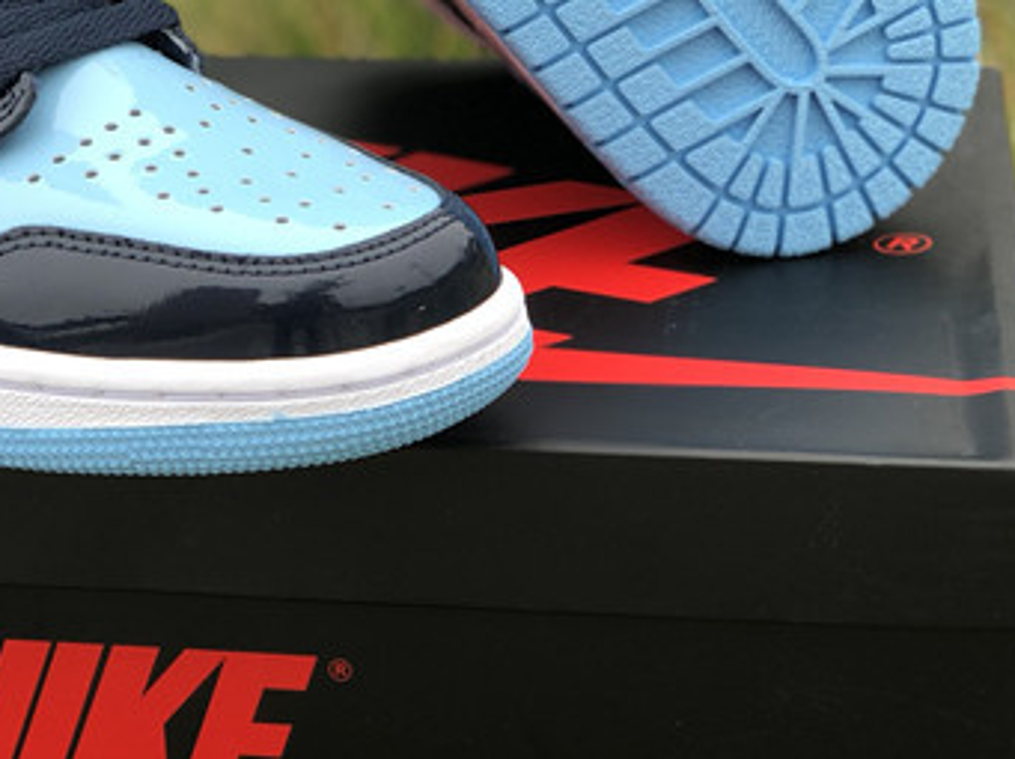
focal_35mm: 113
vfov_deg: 12.9
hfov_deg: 17.2
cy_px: -55
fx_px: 3310
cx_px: 158
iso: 16
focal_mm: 6
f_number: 2.4
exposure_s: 1/112
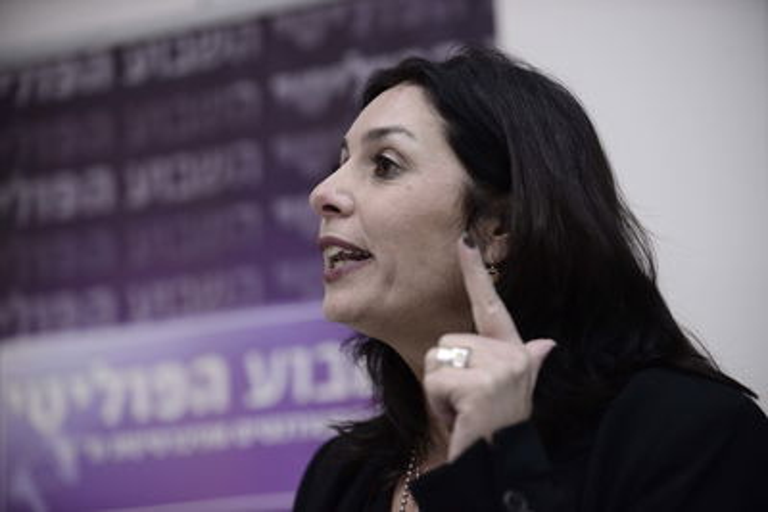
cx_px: 384
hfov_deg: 17.1
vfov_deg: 11.4
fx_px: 2561
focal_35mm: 120
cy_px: 256
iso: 3200
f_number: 3.2
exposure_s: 1/160
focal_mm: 120
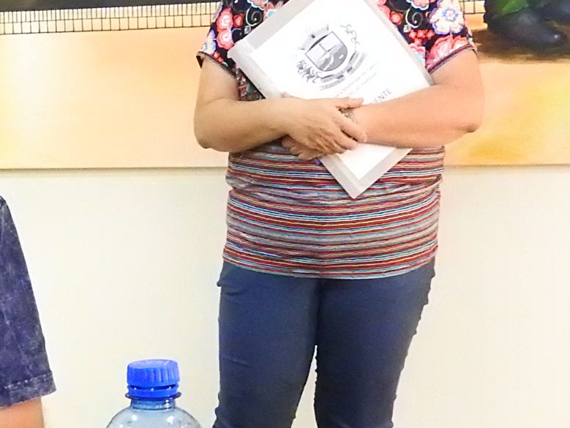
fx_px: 1647
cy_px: 334
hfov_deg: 18.1
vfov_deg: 14.7
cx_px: -200
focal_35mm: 100
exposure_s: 1/30
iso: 1600
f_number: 3.6
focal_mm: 5.9
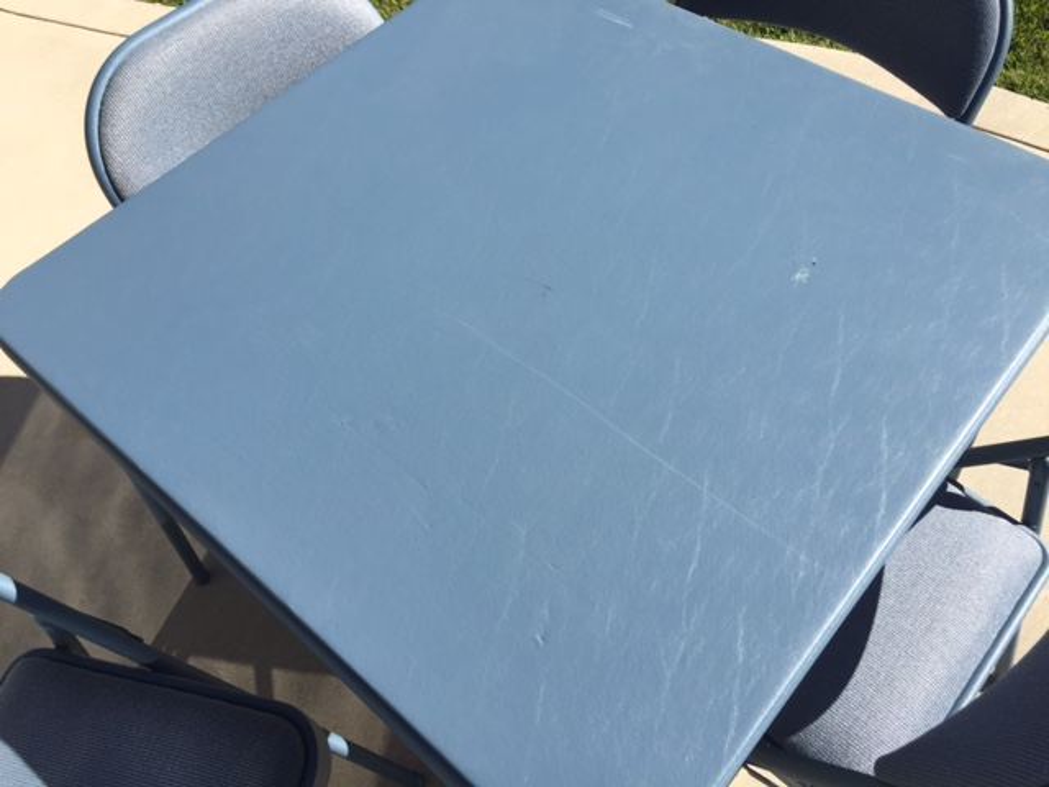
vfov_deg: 48.2
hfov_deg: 61.7
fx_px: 879
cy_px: 394
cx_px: 524
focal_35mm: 29
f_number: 2.2
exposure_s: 1/1522
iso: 32
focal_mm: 4.15
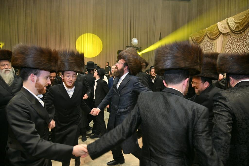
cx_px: 124
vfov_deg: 53.1
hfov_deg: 73.7
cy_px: 83
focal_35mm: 24
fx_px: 166
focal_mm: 24
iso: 400
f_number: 4
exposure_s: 1/200
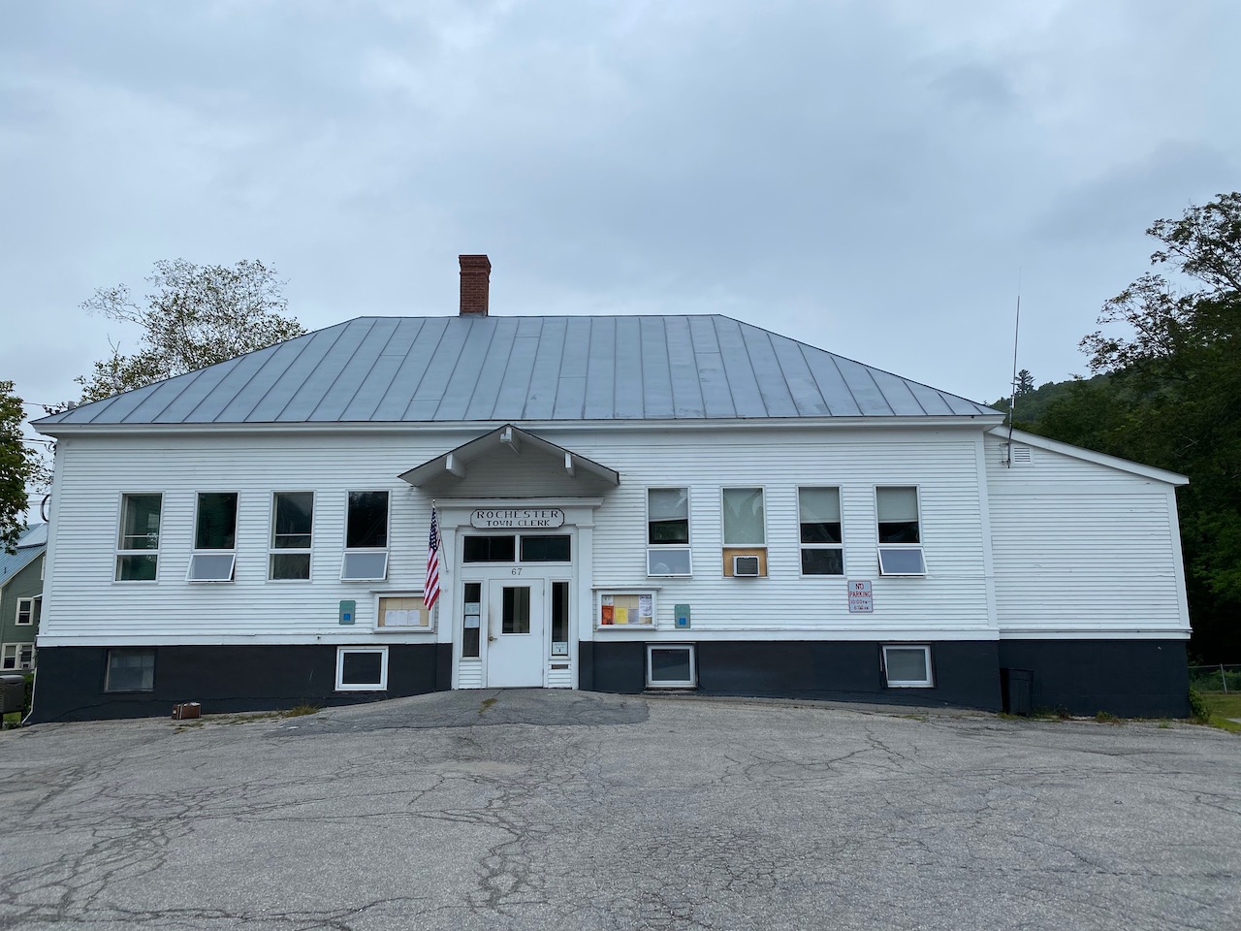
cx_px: 620
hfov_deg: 67.3
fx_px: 932
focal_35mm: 26
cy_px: 466
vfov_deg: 53.1
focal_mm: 4.25
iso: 32
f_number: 1.8
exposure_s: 1/711
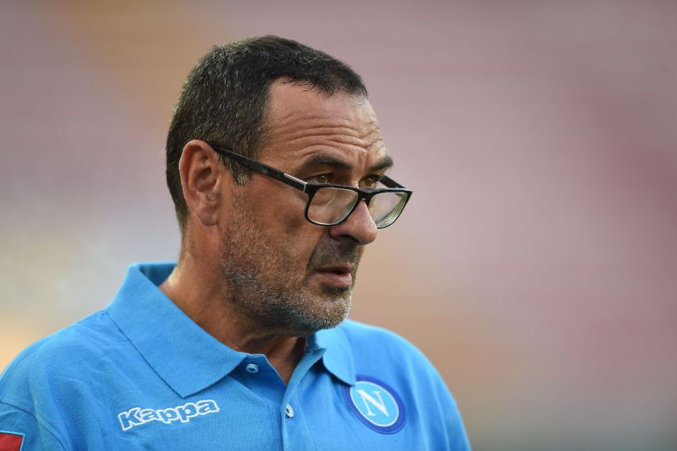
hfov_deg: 5.1
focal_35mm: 403
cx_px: 337
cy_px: 226
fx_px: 7574
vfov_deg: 3.4
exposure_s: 1/640
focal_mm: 400
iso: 640
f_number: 2.8
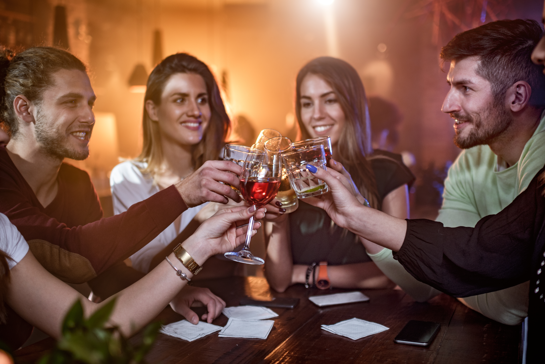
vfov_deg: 35.1
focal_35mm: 38
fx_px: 575
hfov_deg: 50.7
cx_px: 274
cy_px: 175
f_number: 1.8
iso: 200
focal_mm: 35
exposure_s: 1/100
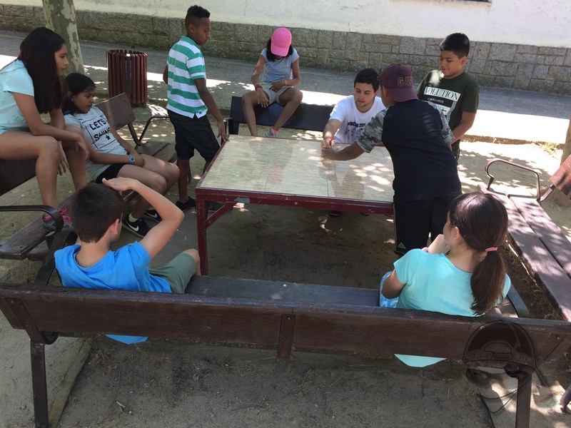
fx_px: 478
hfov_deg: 61.7
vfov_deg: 48.2
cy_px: 214
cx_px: 286
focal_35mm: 29
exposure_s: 1/204
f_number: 2.2
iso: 32
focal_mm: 4.15
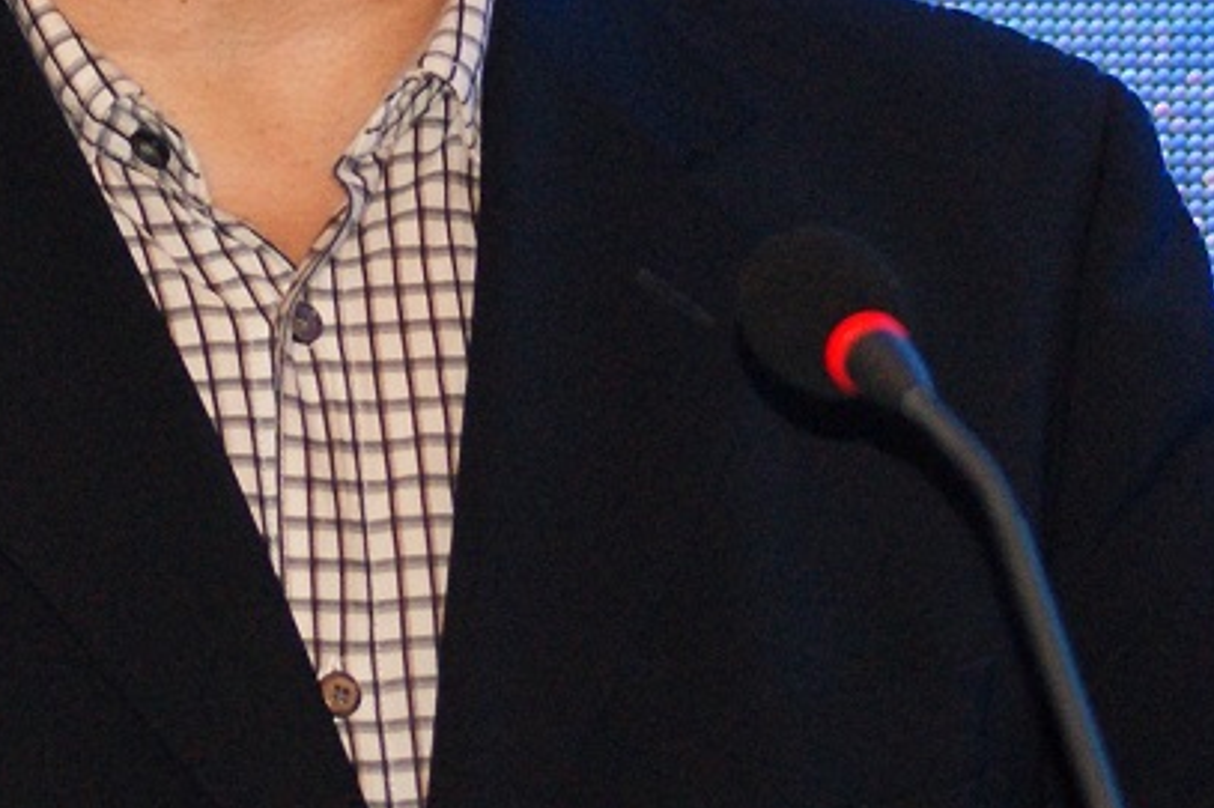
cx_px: 458
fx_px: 11561
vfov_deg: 4.0
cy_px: -270
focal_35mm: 343
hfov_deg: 6.0
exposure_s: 1/100
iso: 400
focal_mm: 60
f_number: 4
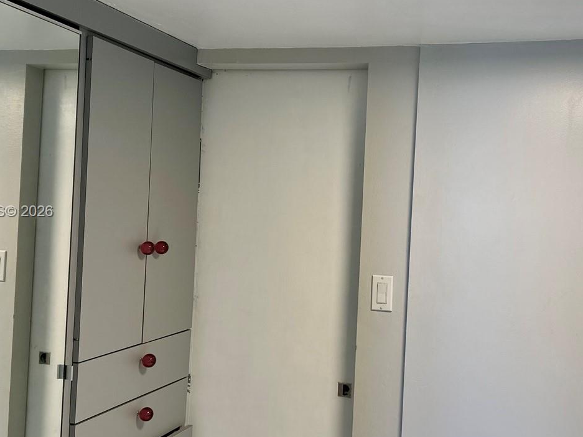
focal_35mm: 41
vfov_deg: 35.1
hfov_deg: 45.5
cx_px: 357
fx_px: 690
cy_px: 212
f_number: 1.78
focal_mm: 6.86
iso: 100
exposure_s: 1/120
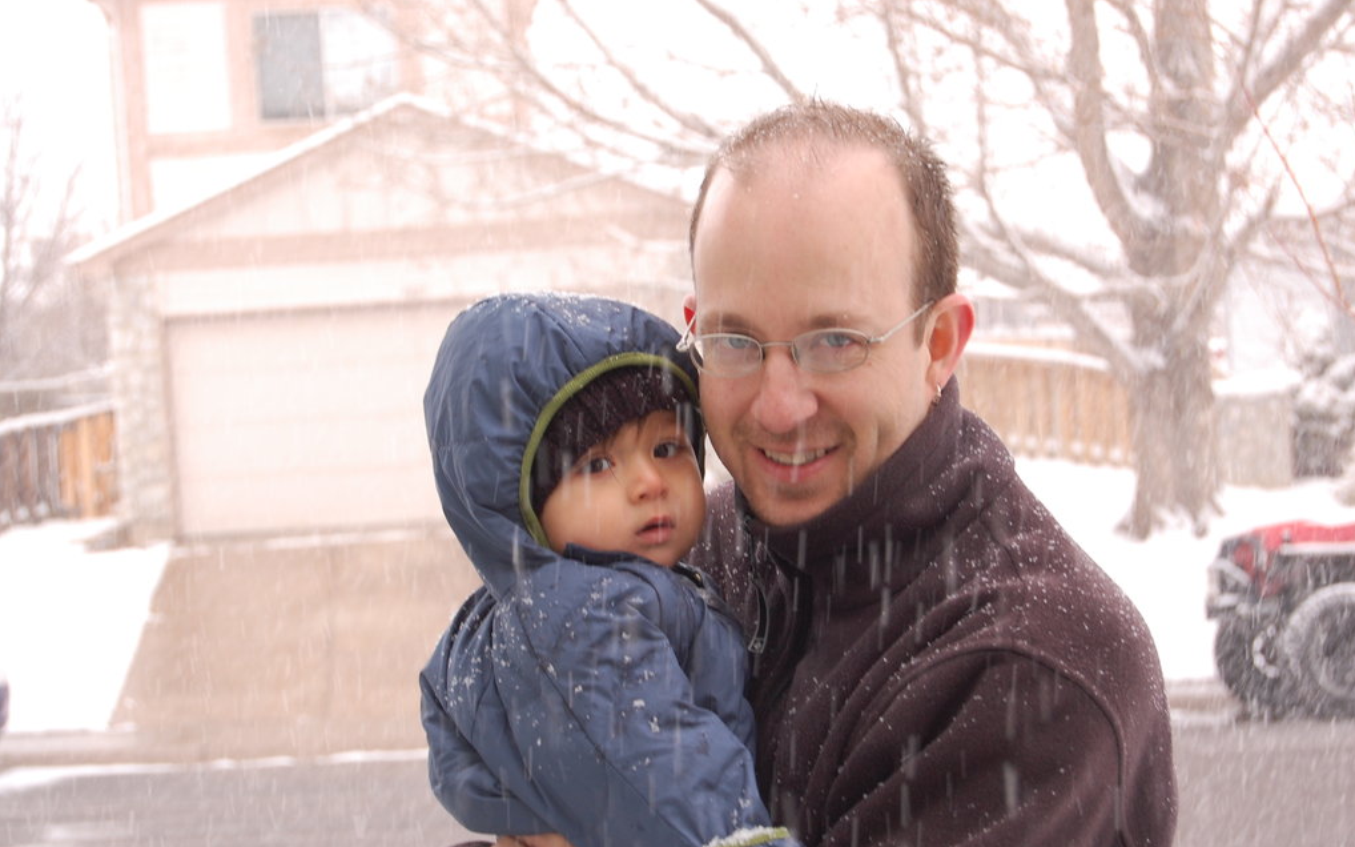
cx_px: 680
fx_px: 3121
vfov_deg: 15.4
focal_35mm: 85
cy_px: 440
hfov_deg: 24.5
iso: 400
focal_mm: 55
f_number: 5.6
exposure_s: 1/80
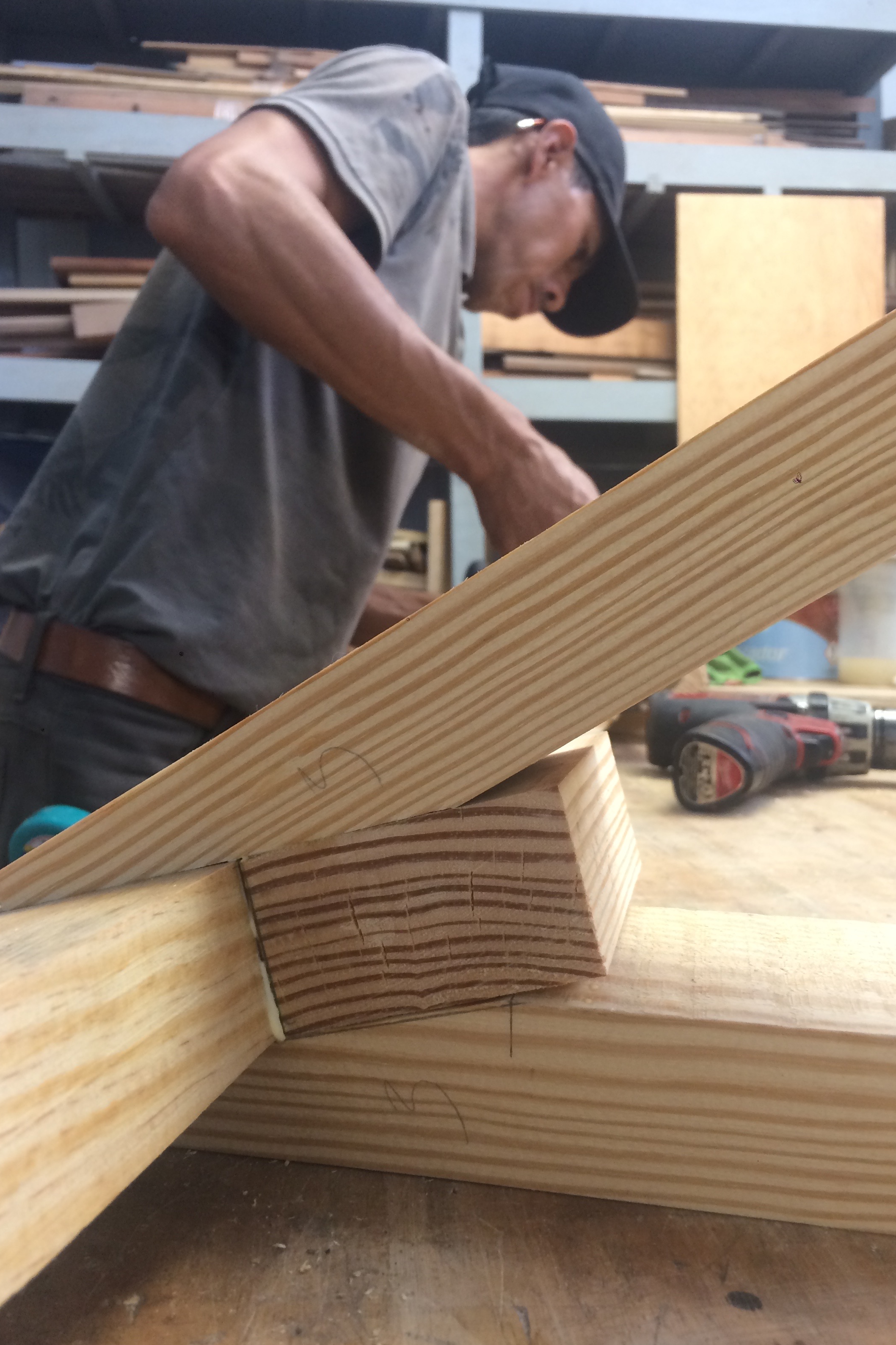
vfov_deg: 60.3
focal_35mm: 31
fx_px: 1157
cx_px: 455
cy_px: 676
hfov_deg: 42.3
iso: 80
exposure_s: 1/30
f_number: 2.2
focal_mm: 4.15
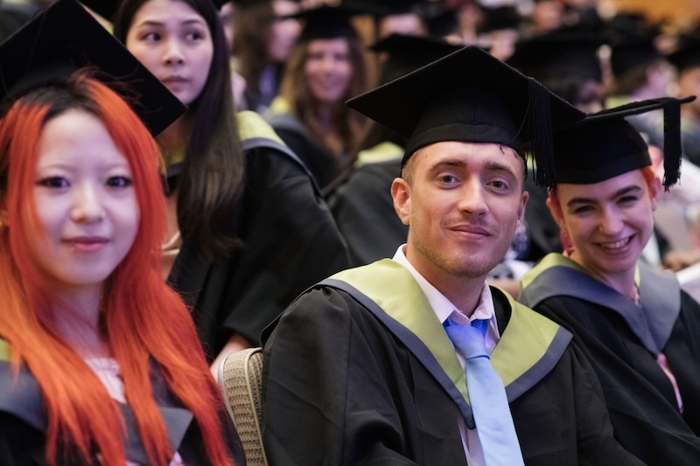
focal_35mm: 85
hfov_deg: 23.9
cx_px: 350
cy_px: 233
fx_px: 1652
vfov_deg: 16.1
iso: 6400
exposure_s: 1/30
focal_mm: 85
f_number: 2.8
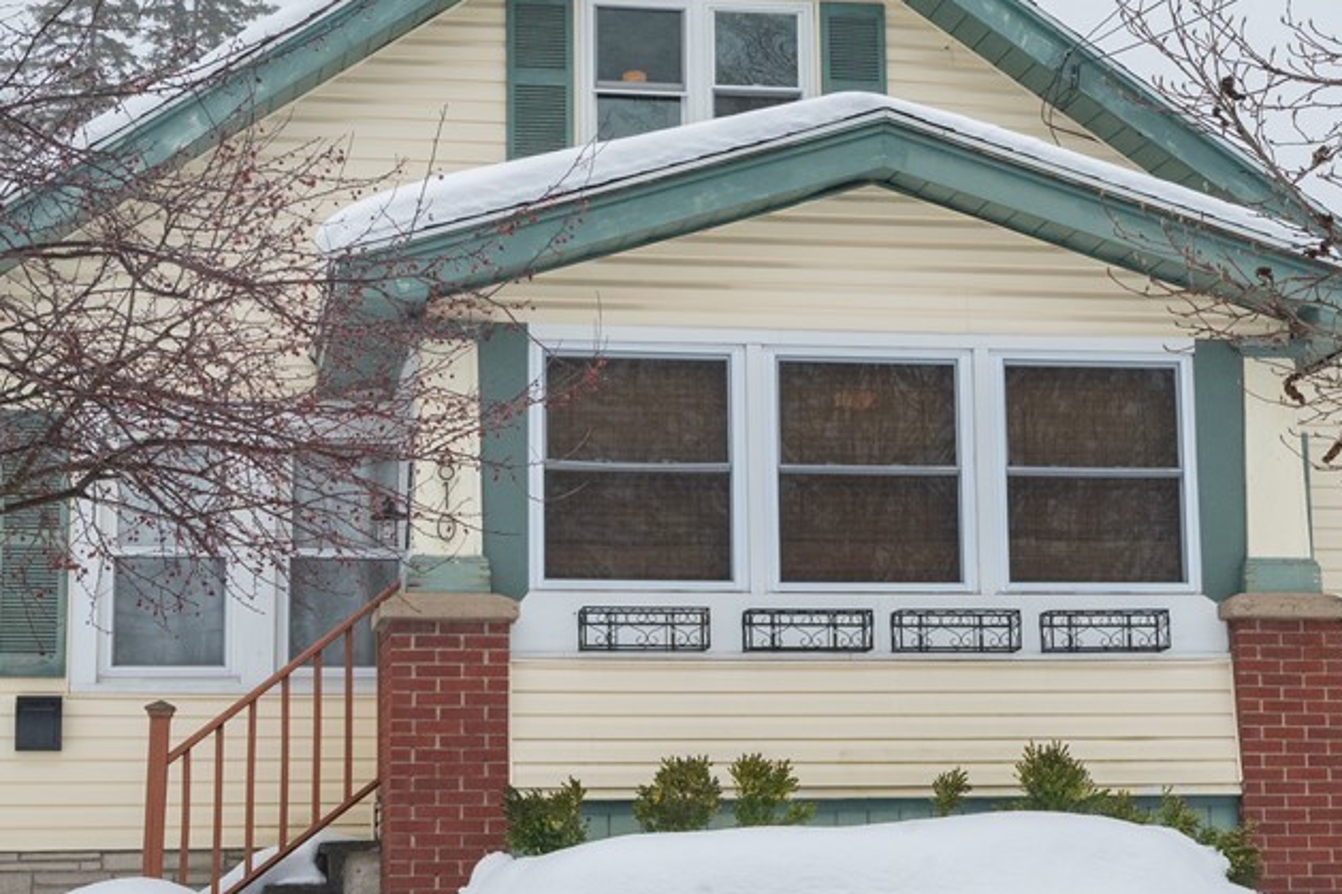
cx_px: 784
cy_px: 447
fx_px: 2832
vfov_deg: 17.9
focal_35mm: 76
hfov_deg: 26.6
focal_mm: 44
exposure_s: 1/640
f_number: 11
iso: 1000
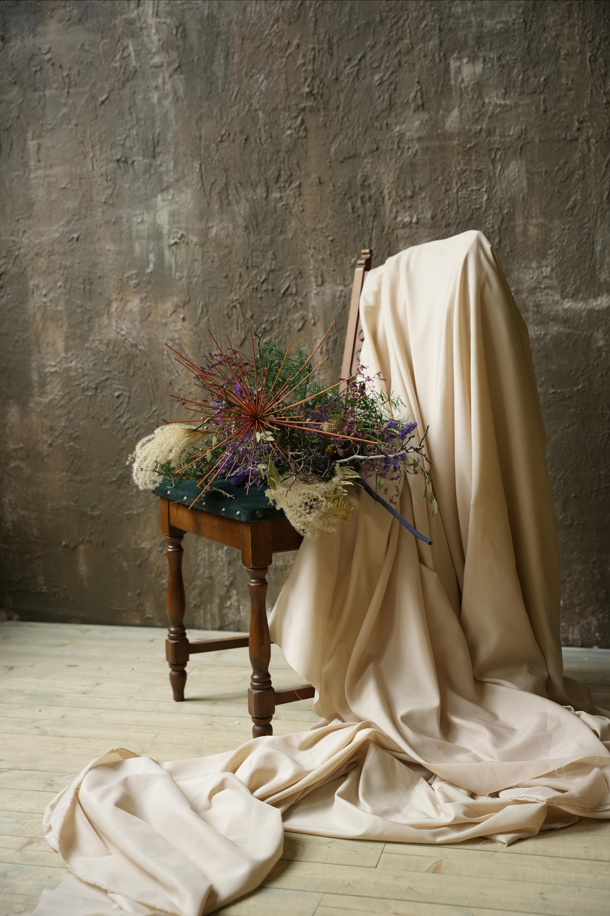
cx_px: 305
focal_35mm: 45
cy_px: 458
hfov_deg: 29.6
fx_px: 1154
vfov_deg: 43.3
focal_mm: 45.4
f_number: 3.5
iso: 500
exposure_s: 1/60
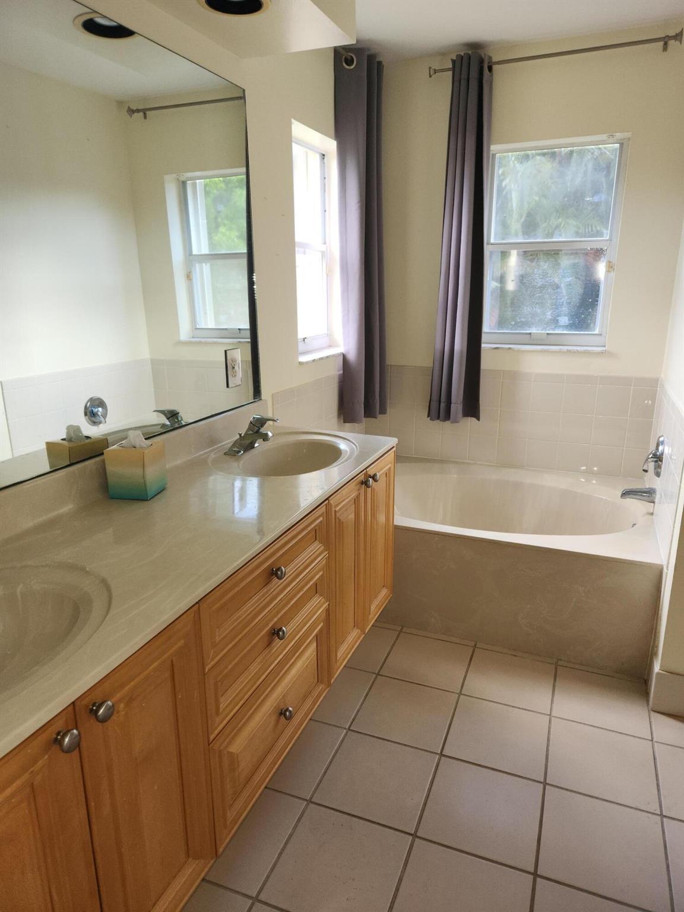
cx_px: 342
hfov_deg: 58.9
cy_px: 456
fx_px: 606
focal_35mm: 23
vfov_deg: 73.9
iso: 40
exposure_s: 1/60
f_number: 1.8
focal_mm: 5.4
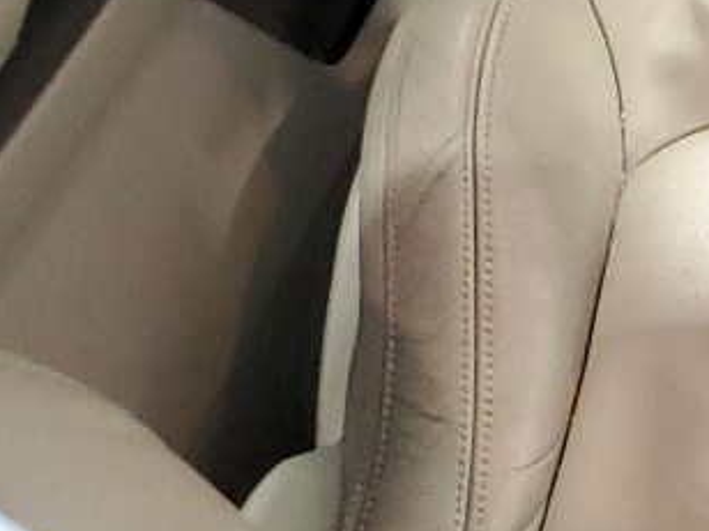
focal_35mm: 135
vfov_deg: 10.7
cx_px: 1726
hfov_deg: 11.8
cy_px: -161
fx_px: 2765
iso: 324
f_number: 1.5
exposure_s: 1/30
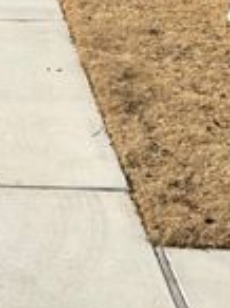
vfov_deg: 10.7
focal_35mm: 169
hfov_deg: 8.6
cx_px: -112
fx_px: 1502
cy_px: -309
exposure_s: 1/8929
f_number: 1.78
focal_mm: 6.76
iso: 80
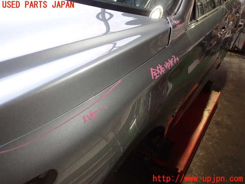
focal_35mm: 30
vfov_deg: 46.8
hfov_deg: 60.0
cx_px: 122
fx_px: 212
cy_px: 92
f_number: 2.3
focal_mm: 5.4
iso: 200
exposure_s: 1/30
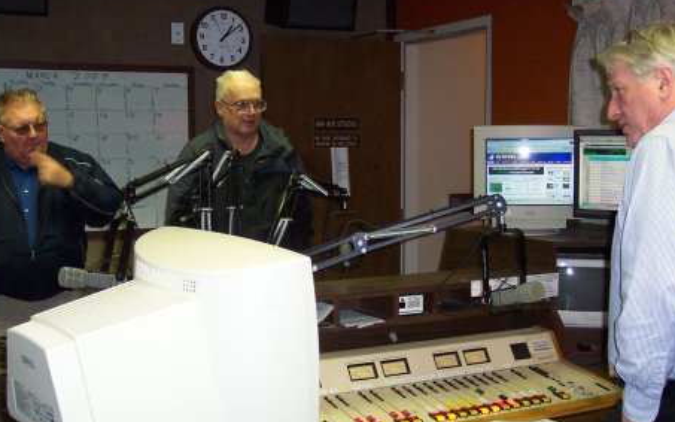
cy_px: 256
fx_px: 865
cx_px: 343
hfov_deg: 42.6
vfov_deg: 27.3
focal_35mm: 47
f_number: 2.8
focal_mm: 8
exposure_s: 1/30
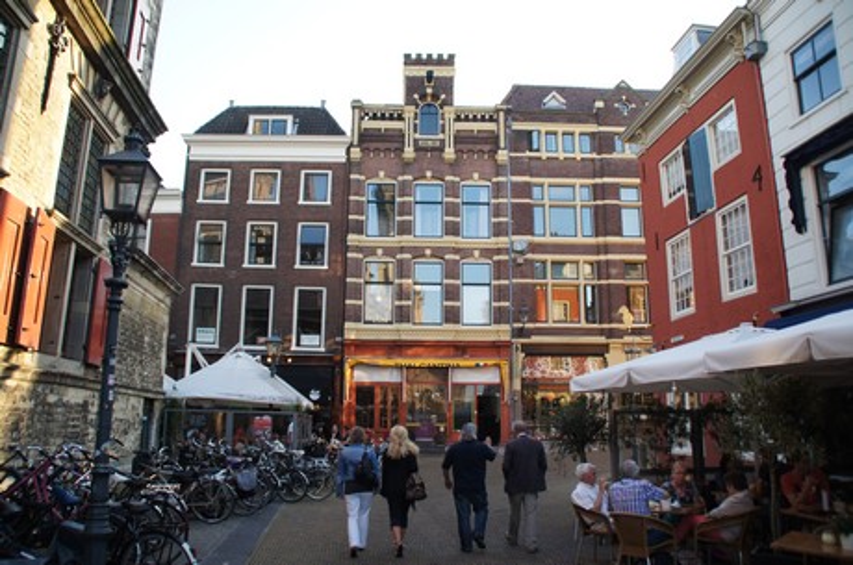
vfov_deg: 47.8
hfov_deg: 67.5
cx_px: 426
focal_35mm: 27
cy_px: 282
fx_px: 639
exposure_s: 1/80
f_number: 4.5
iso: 100
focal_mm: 18
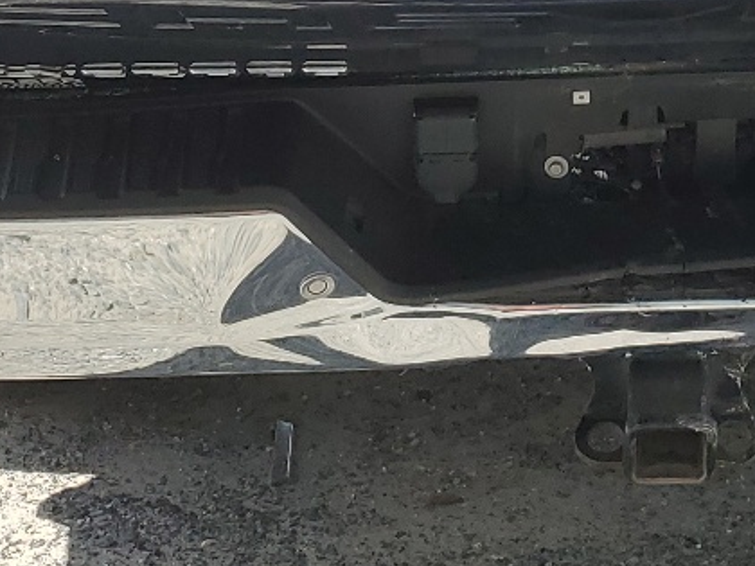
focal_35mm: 99
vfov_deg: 14.1
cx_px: 703
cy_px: -266
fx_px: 2159
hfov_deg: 19.4
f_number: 1.5
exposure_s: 1/2500
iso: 50
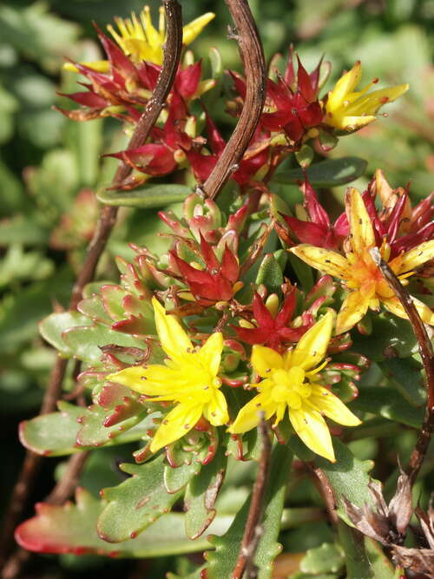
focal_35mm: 200
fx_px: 3344
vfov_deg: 9.9
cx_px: 217
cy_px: 290
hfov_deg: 7.4
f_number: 8
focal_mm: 50.69
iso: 100
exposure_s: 1/180
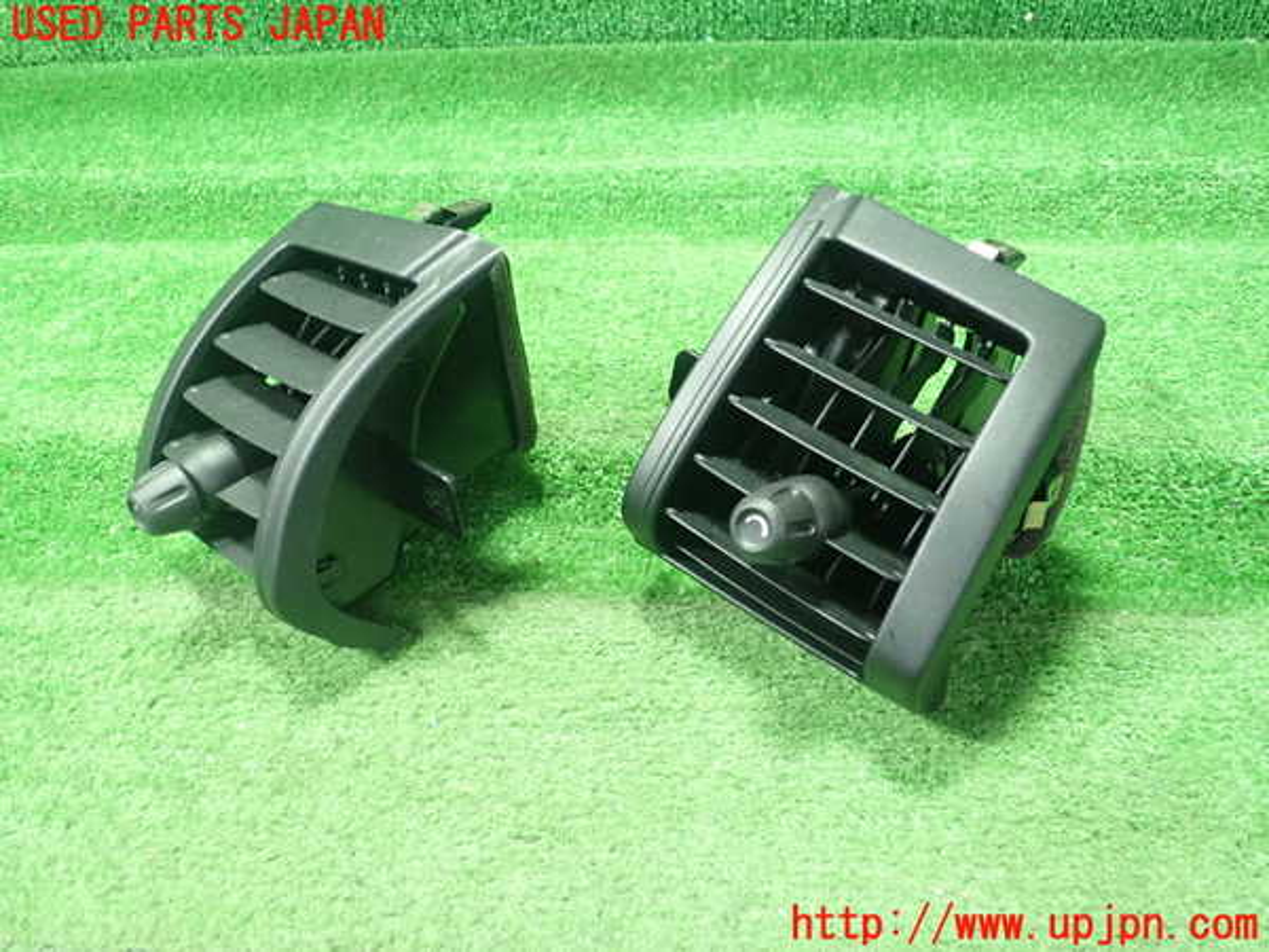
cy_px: 476
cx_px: 634
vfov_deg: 46.8
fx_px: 1100
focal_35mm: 30
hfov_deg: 60.0
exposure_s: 1/60
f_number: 2.3
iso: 800
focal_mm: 5.5
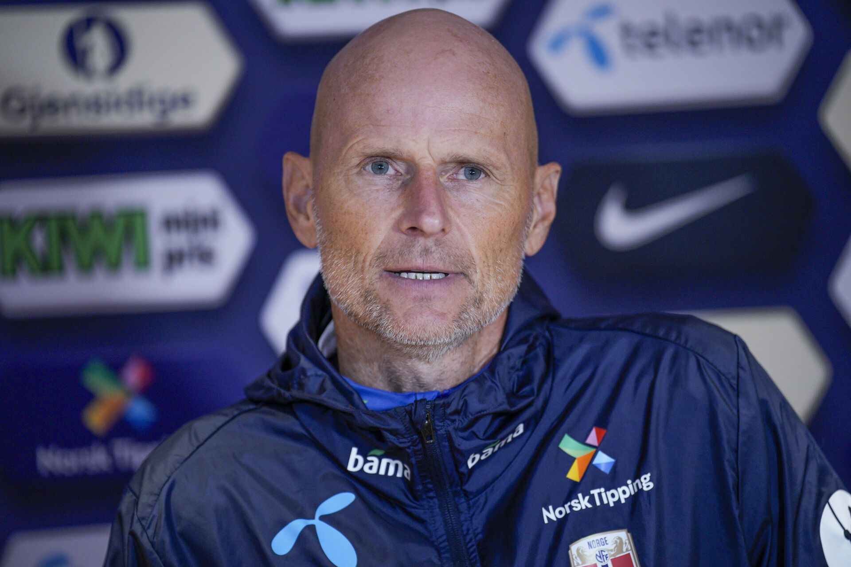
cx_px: 426
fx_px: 4255
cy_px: 284
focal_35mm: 180
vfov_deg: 7.6
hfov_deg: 11.4
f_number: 2.8
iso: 2500
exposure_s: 1/200
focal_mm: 180
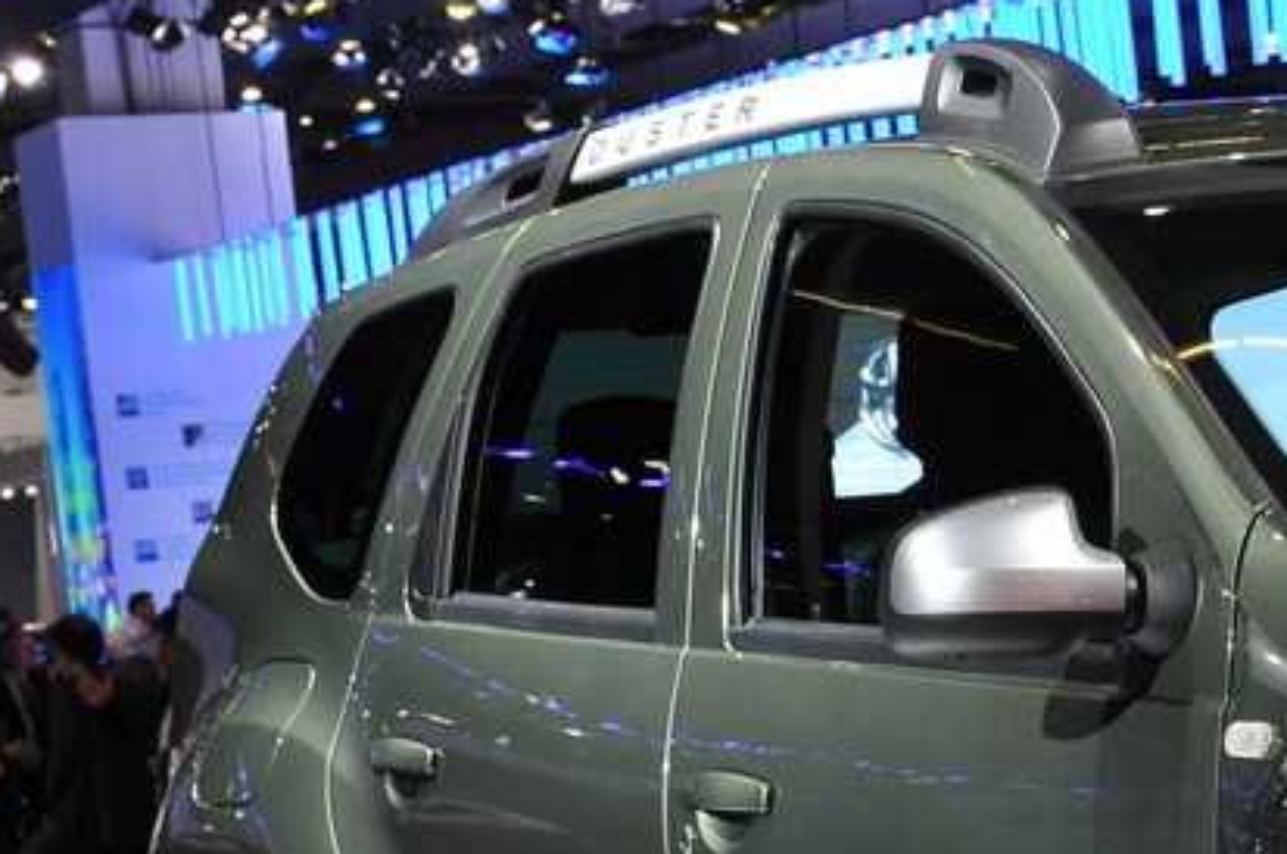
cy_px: 842
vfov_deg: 10.8
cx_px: 1717
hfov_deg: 15.5
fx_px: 4481
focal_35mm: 126
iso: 640
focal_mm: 27
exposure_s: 1/125
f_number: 8
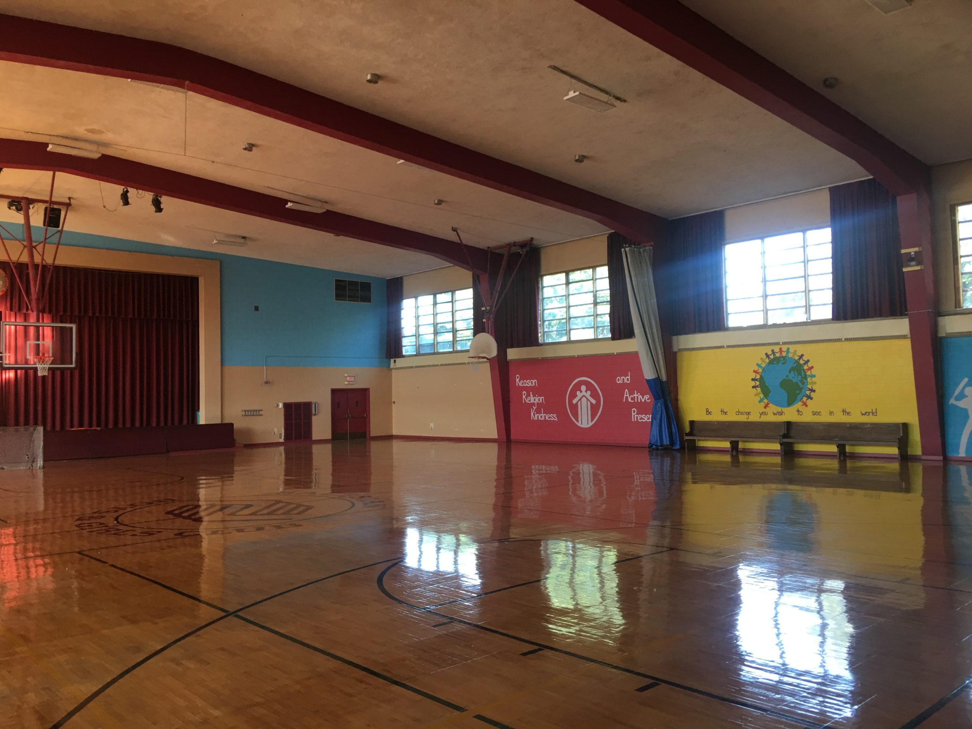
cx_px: 486
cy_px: 364
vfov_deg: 48.2
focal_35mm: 29
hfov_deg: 61.7
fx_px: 814
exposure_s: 1/15
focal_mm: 4.15
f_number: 2.2
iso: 32
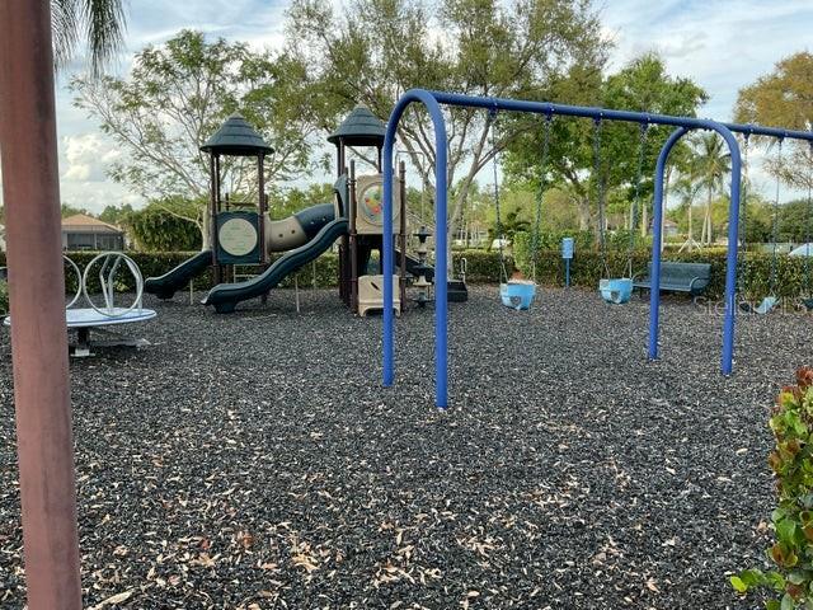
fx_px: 681
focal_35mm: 29
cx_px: 406
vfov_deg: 48.2
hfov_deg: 61.7
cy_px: 305
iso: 16
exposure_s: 1/202
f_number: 1.8
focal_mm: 3
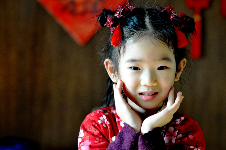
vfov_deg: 10.7
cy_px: 75
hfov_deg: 16.1
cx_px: 113
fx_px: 799
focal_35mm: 128
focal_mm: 85
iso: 1600
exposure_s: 1/80
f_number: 2.2
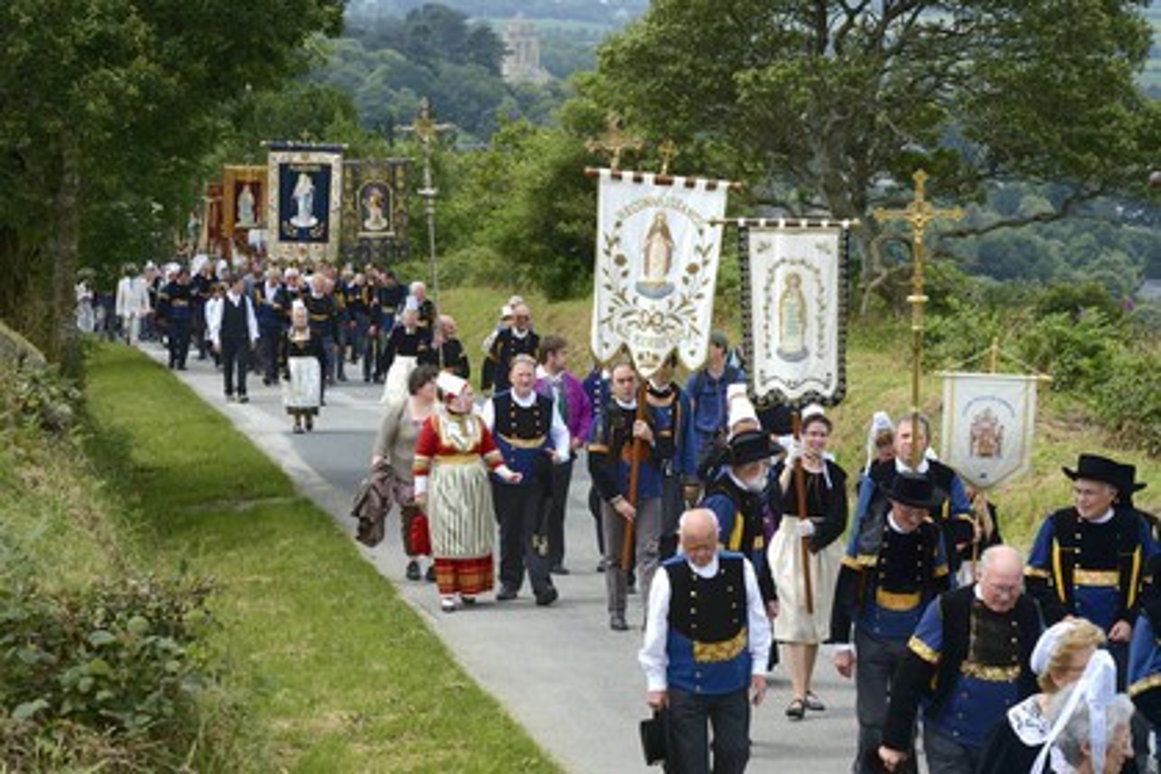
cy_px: 387
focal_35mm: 135
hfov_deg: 15.2
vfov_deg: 10.2
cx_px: 580
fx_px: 4353
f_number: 14
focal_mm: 135
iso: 400
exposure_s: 1/200
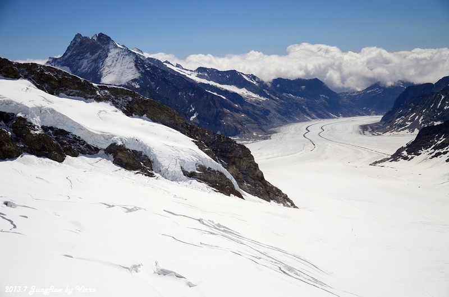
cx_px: 224
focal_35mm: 57
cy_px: 148
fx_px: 709
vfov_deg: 23.7
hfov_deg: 35.1
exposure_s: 1/8000
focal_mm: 38
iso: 320
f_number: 4.5
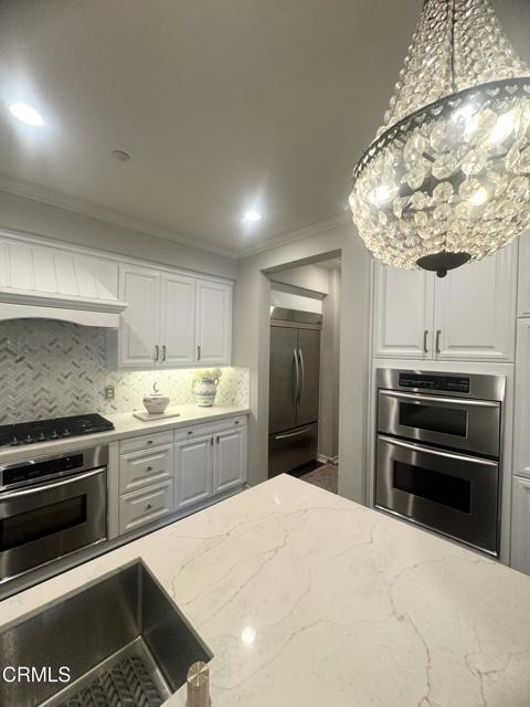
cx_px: 265
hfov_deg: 85.7
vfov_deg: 102.1
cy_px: 354
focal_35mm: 14
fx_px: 286
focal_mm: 2.22
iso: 250
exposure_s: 1/120
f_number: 2.2
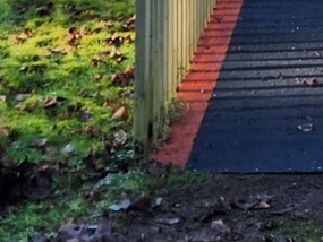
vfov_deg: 10.6
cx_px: 314
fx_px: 1204
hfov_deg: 15.0
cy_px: -222
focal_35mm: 129
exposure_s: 1/180
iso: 20
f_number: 1.8
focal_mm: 5.4
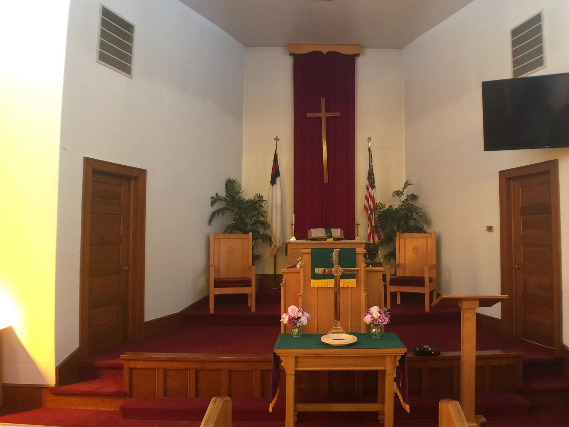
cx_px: 344
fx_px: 592
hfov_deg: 51.0
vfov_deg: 39.6
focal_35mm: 36
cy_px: 221
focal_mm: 4.15
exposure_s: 1/15
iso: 80
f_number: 2.2
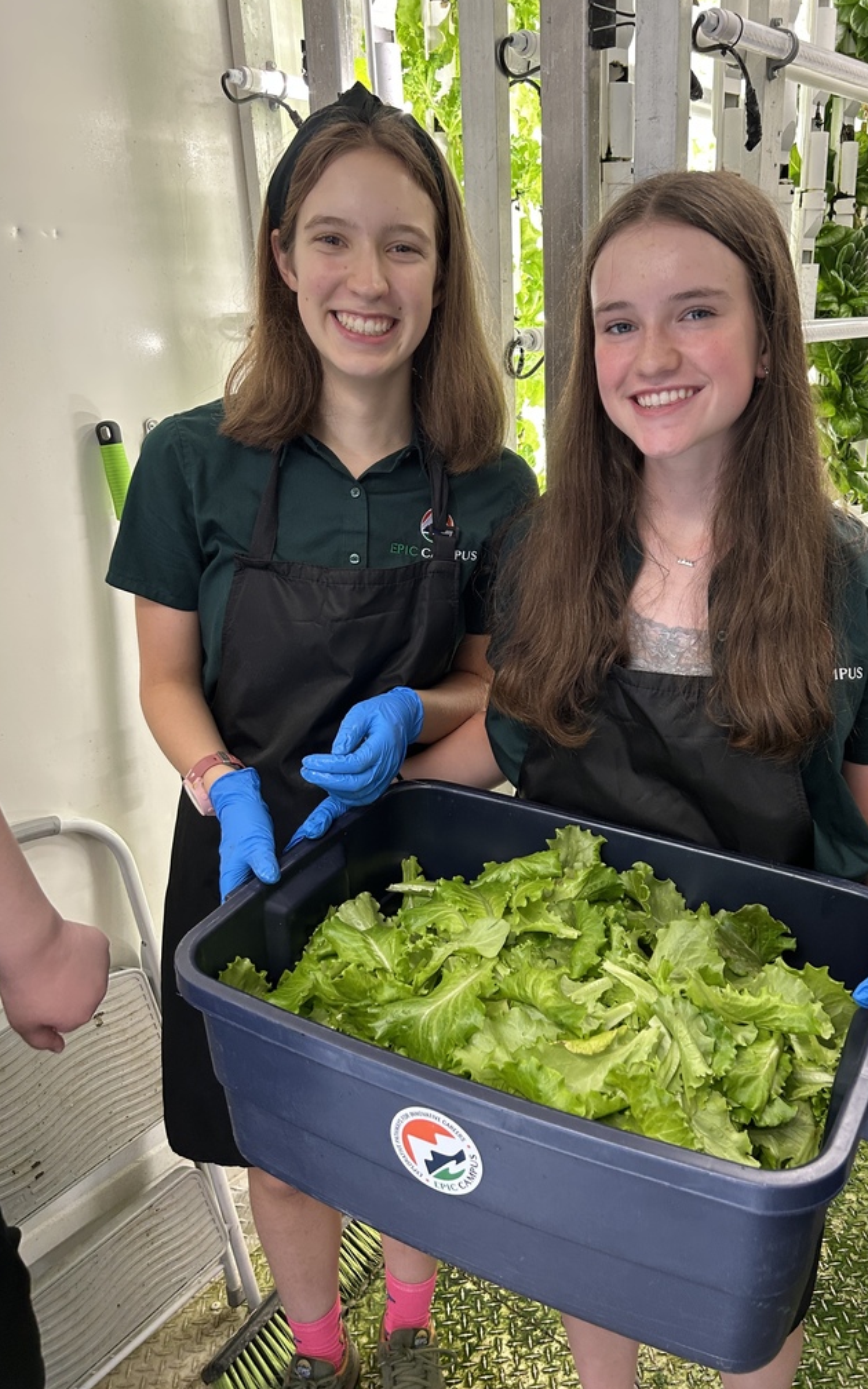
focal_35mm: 28
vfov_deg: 66.5
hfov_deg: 44.3
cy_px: 692
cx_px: 525
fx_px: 1060
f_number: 1.5
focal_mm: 5.7
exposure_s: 1/120
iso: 100
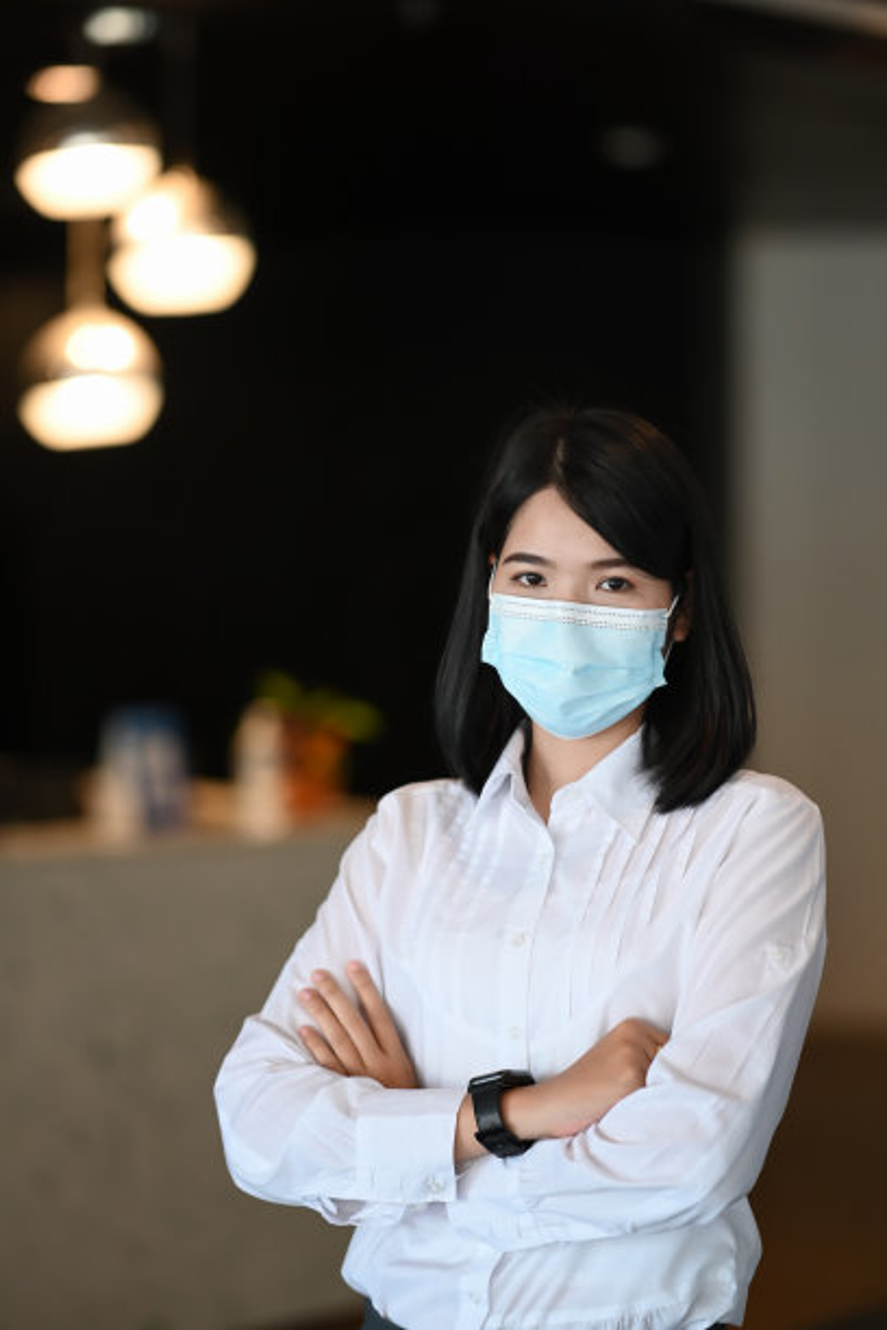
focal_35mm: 105
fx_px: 3880
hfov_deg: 13.0
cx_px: 444
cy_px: 665
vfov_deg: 19.5
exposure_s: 1/250
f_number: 2.2
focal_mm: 105
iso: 640
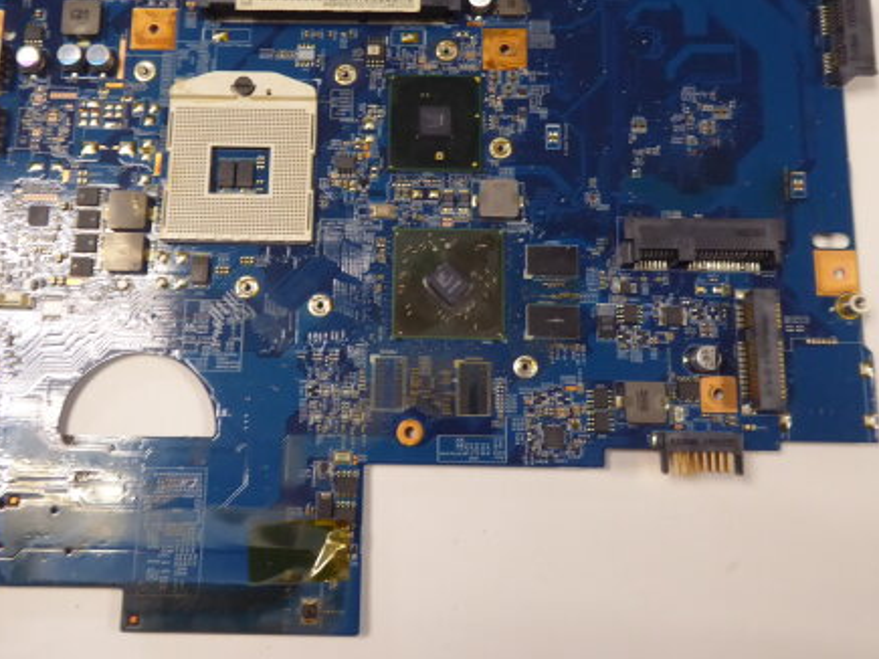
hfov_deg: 46.7
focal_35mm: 40
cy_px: 224
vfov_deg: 35.6
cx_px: 394
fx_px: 1015
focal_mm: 5
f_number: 3.5
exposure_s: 1/60
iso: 400
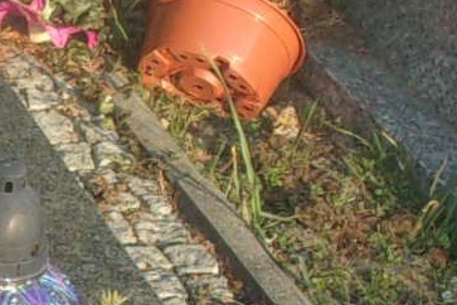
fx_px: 2640
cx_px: -308
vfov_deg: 6.6
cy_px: 273
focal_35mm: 208
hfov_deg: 9.5
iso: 80
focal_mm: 5.1
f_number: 3.9
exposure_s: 1/150
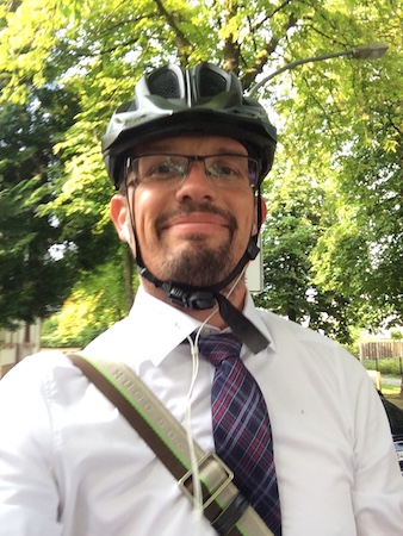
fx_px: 481
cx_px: 202
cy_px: 268
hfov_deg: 45.5
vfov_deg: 58.3
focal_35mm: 31
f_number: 2.4
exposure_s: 1/100
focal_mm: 2.15
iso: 64
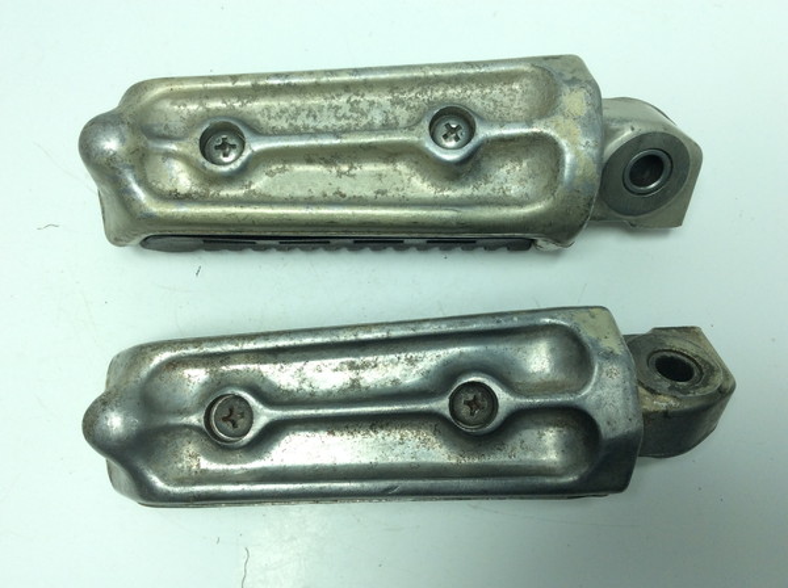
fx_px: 727
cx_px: 394
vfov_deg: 44.0
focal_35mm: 32
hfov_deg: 56.9
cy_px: 294
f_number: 2.4
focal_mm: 3.3
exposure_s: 1/295
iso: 32
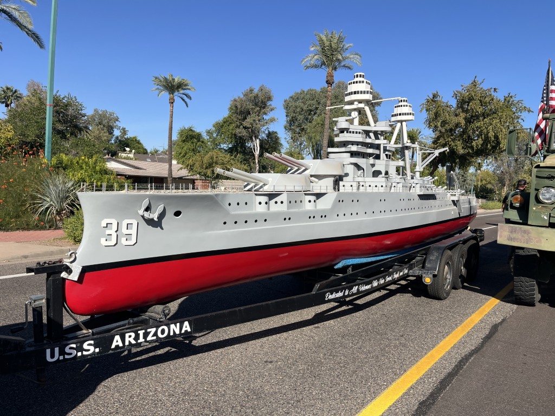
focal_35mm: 26
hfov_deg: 67.3
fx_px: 417
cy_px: 208
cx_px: 278
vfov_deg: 53.1
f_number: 1.6
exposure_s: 1/3745
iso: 50
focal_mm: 5.1
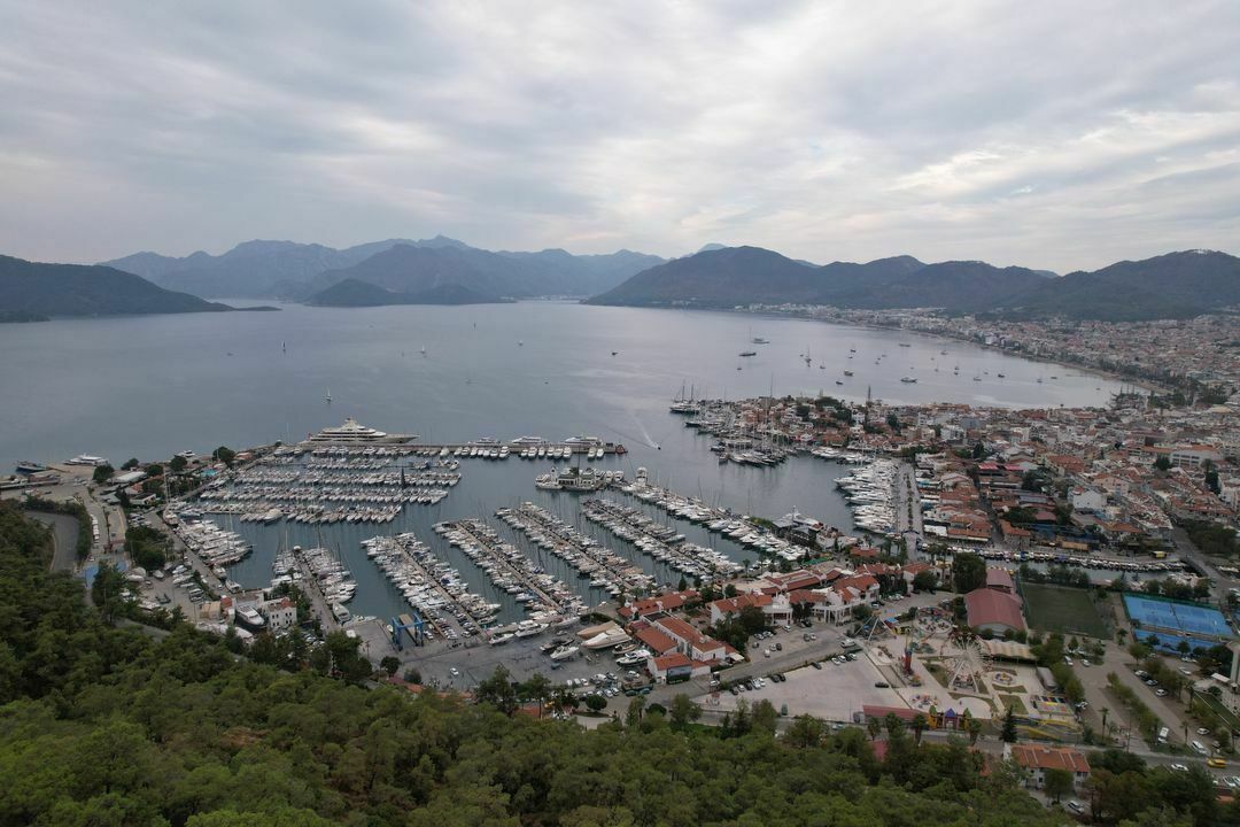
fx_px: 758
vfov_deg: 57.2
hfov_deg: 78.6
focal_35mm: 22
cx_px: 620
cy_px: 414
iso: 200
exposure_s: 1/160
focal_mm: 8.38
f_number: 2.8
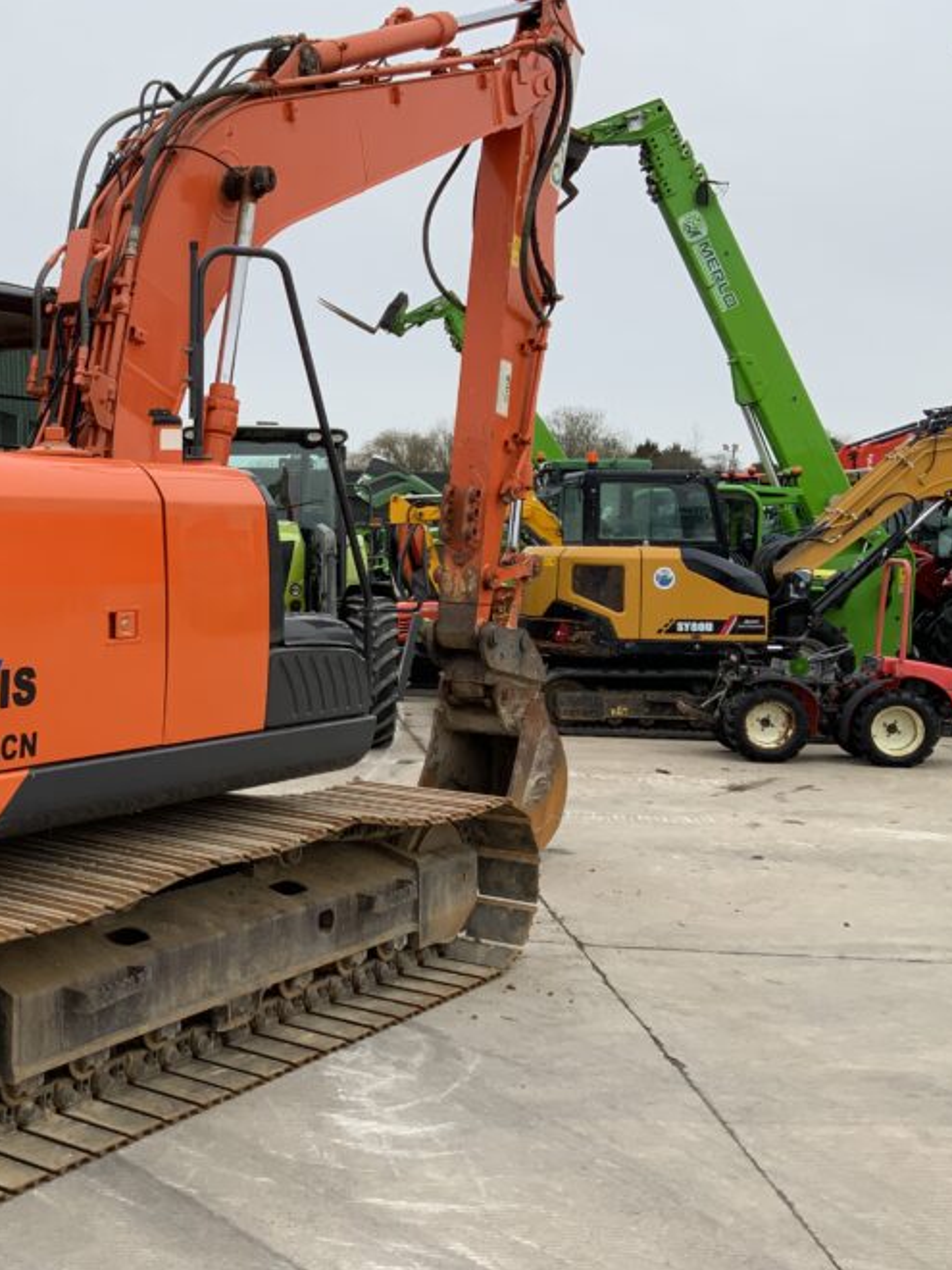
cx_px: 115
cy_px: 597
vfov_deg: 42.1
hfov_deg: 30.9
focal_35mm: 45
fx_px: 1650
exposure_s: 1/400
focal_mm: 3
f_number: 1.8
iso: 16
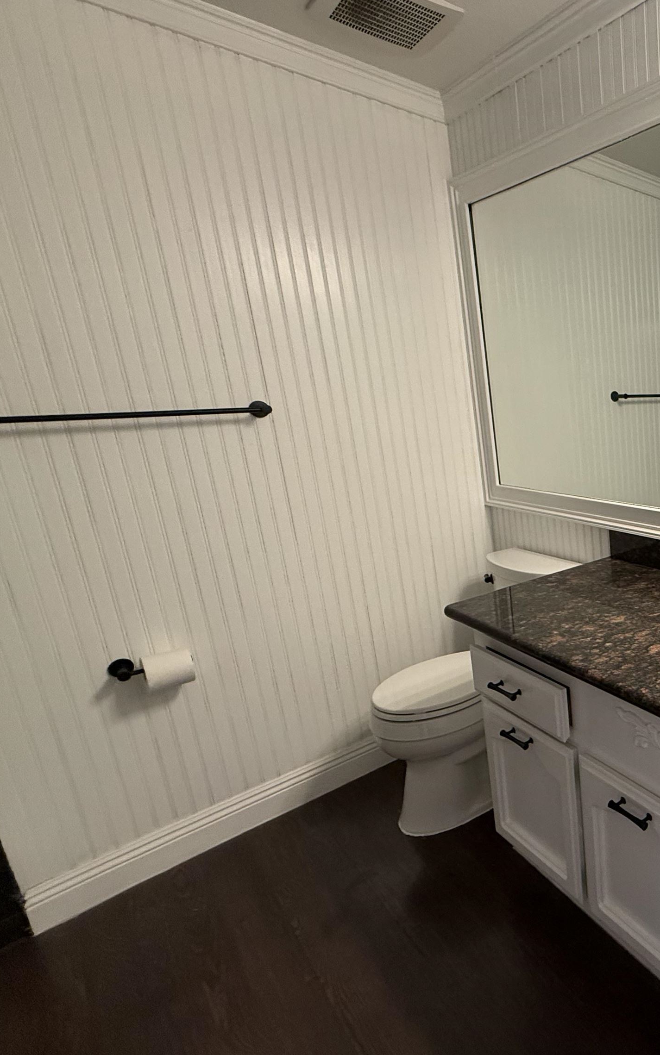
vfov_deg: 85.1
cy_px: 524
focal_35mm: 20
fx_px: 575
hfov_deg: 46.6
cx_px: 701
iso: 400
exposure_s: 1/120
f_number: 2.2
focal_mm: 2.22
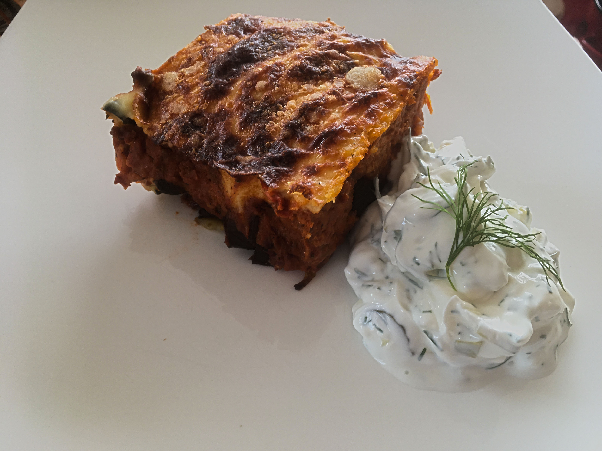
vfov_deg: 48.2
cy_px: 226
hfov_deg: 61.7
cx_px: 301
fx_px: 504
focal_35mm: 29
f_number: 2.2
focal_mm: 4.15
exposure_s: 1/33
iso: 25
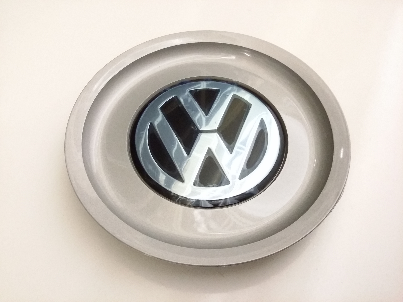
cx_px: 202
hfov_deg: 56.8
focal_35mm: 32
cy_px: 151
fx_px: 373
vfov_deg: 44.2
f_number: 2.4
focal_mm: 3.4
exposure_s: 1/15
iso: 500
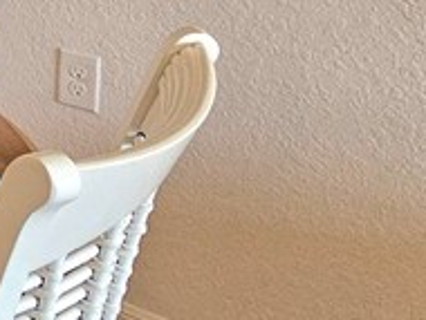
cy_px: -181
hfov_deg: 17.0
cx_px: -496
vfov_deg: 18.3
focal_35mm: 70
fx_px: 863
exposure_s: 1/60.2
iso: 400
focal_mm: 2.2
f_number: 2.2
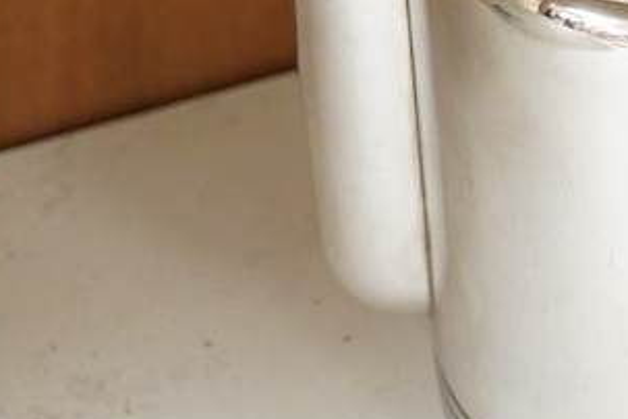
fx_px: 2913
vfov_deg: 8.2
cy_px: 62
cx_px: 778
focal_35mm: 167
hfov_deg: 12.0
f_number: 7.1
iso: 3200
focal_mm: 30
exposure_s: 1/200
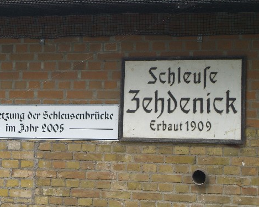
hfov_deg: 19.7
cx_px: 102
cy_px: 92
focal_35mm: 97
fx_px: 743
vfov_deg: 15.9
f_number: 4.4
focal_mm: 16.6
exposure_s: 1/80
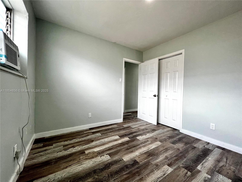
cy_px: 91
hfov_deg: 106.2
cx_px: 121
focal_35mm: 13
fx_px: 91
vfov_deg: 89.9
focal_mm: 1.57
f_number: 1.8
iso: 80
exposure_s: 1/120
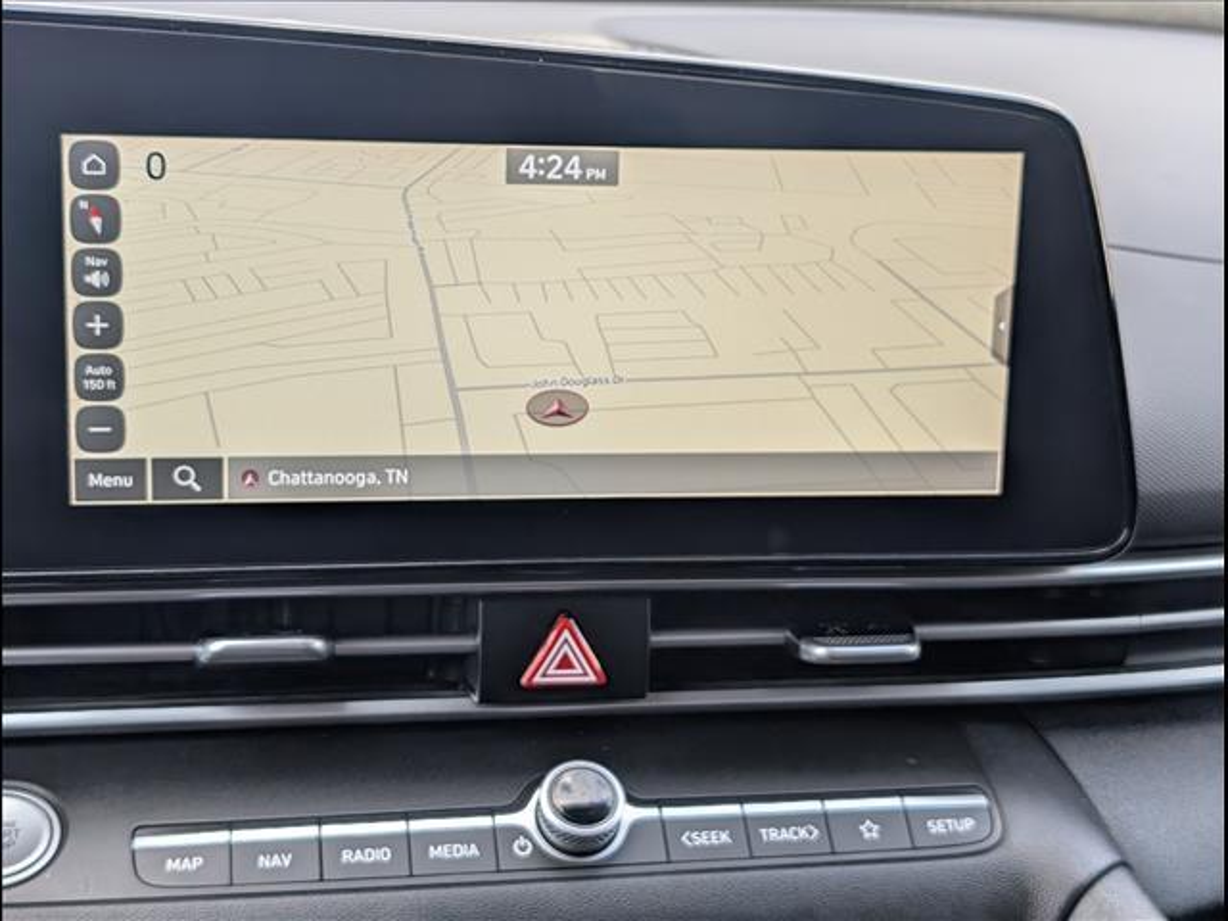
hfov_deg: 38.9
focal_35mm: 49
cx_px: 614
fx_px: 1738
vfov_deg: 29.7
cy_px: 460
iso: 134
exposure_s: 1/435
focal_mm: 6.9
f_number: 1.68
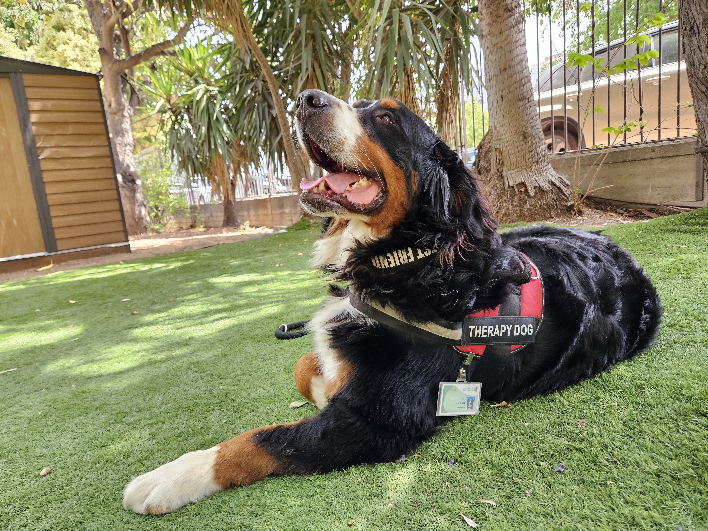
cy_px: 266
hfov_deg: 73.9
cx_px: 354
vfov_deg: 58.9
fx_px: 470
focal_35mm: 23
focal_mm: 5.4
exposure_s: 1/359
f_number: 1.8
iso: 250
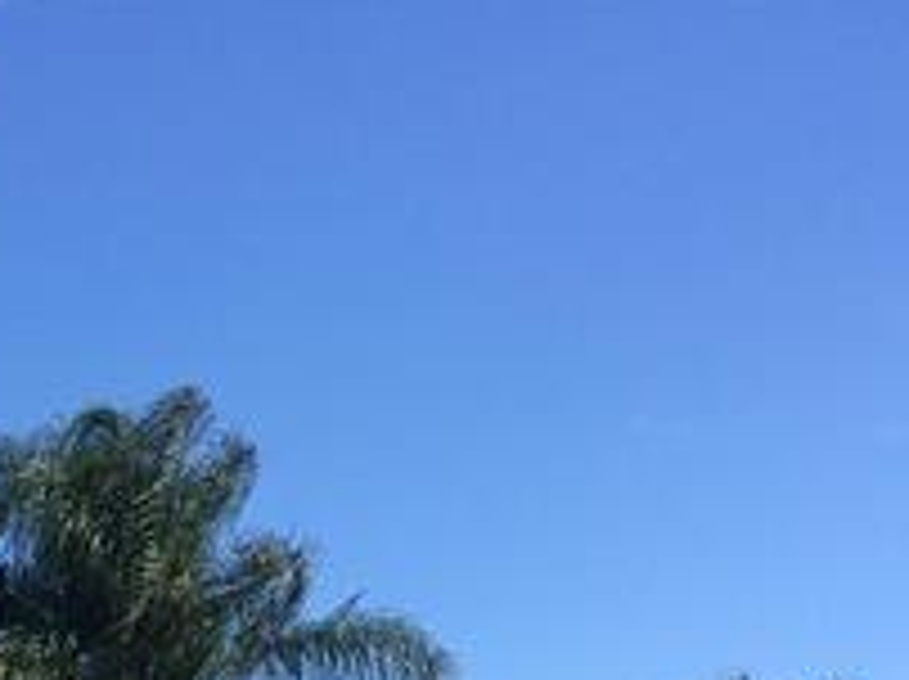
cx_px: -63
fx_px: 2413
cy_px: 1063
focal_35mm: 92
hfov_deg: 20.4
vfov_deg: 14.7
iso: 40
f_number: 2.2
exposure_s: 1/2053
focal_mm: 4.15
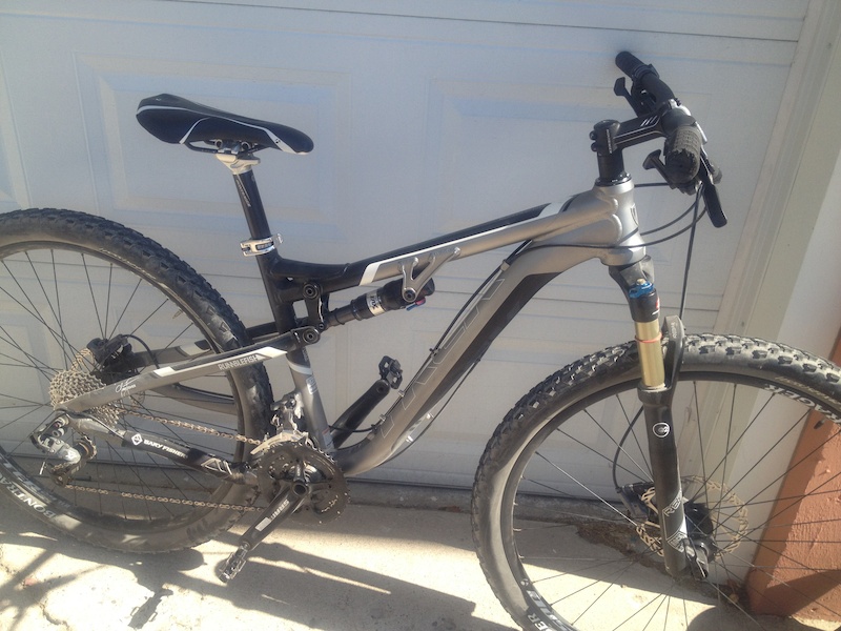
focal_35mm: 35
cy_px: 316
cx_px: 420
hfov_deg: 52.6
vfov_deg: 40.7
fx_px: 850
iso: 64
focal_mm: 4.28
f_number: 2.4
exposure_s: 1/649
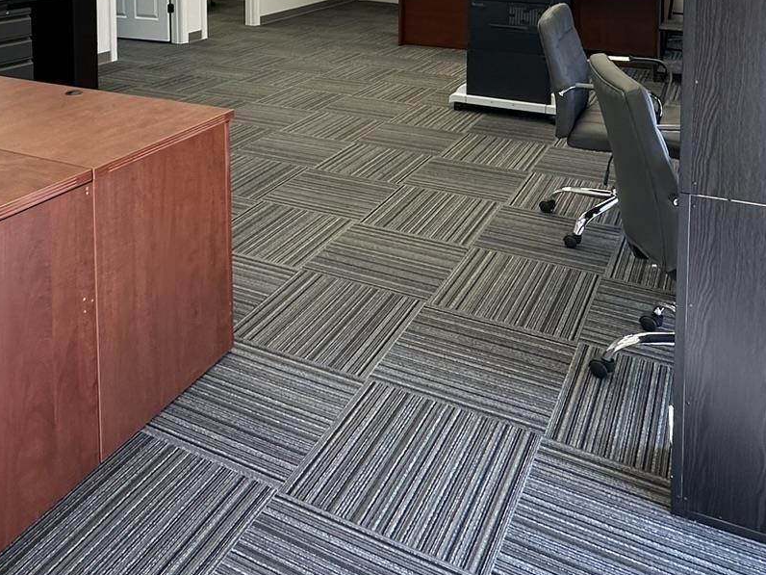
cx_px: 298
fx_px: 797
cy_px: -44
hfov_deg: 50.9
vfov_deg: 34.7
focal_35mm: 36
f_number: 2.2
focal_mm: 2.22
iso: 125
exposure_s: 1/99
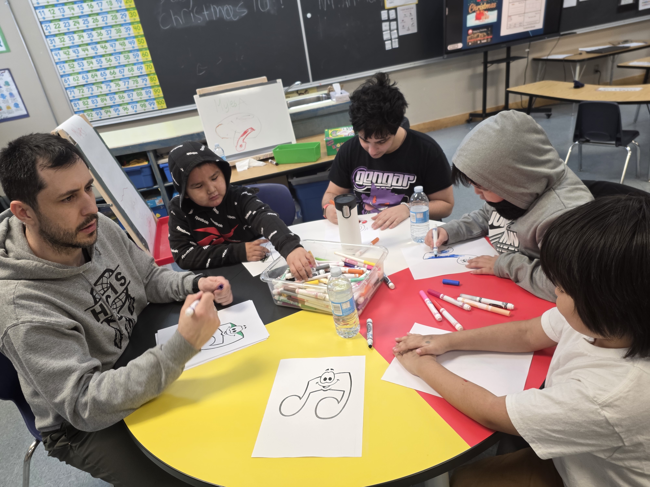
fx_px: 432
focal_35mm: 23
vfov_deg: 58.9
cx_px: 325
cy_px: 244
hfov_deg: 73.9
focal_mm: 6.3
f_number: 1.7
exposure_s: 1/57
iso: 125
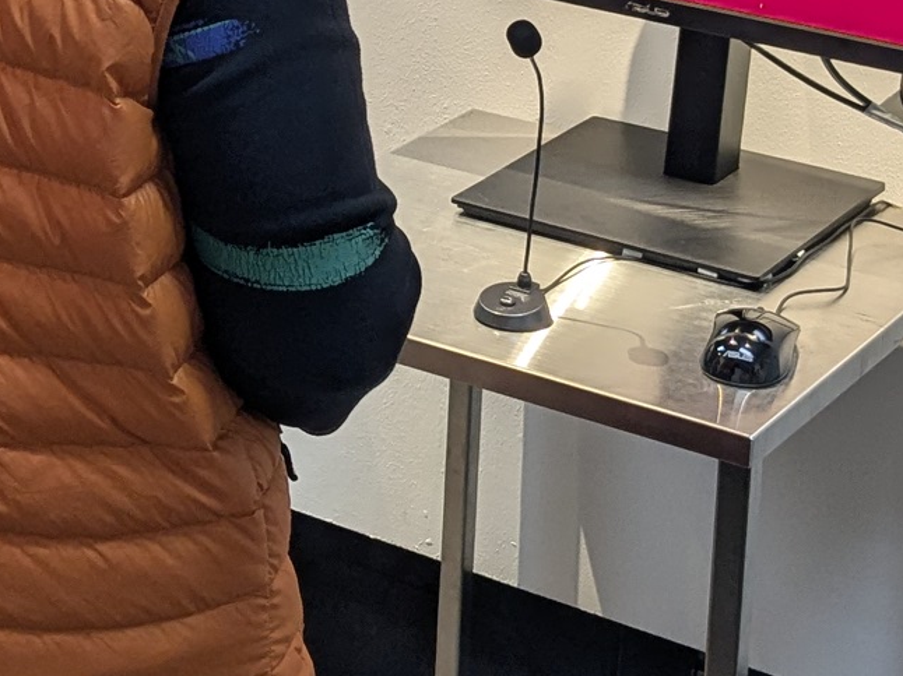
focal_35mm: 107
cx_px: -31
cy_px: -95
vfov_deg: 13.5
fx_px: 2790
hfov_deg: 17.9
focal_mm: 4.38
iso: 64
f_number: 1.73
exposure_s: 1/60
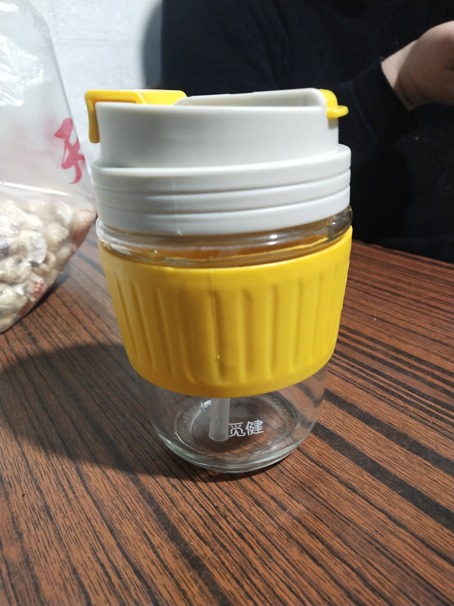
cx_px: 227
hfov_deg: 46.8
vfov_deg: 60.0
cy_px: 303
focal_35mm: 30
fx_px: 525
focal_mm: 3.95
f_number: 1.8
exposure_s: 1/25
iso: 623
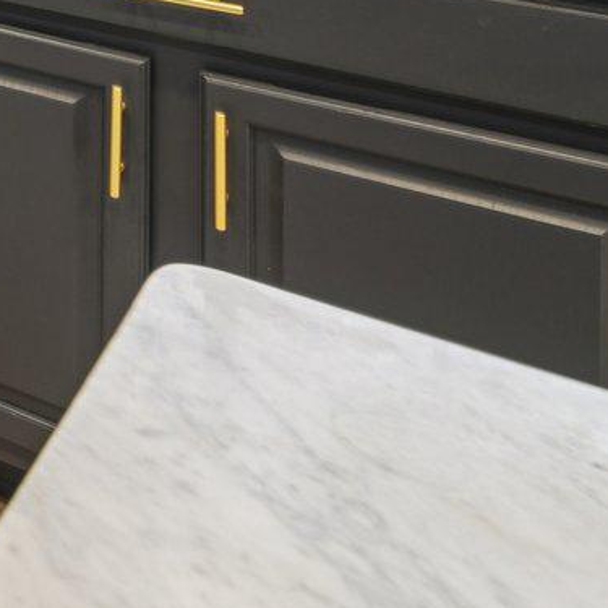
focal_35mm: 65
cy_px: -417
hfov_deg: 14.3
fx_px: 1292
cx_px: -926
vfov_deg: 20.5
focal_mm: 14
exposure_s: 1/15
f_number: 8
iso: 400
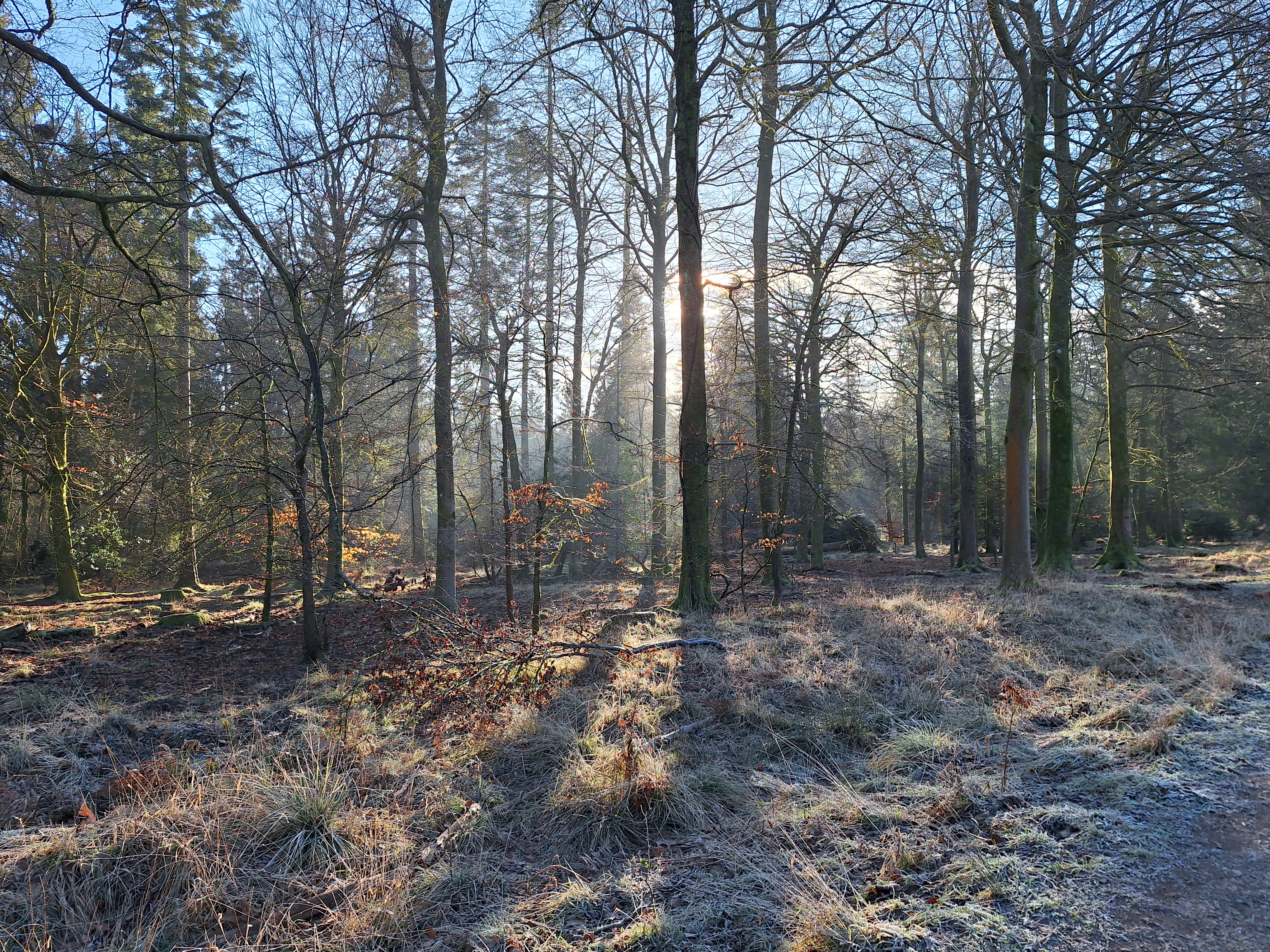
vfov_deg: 58.9
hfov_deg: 73.9
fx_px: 844
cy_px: 476
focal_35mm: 23
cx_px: 635
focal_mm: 5.54
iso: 40
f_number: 1.8
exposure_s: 1/624
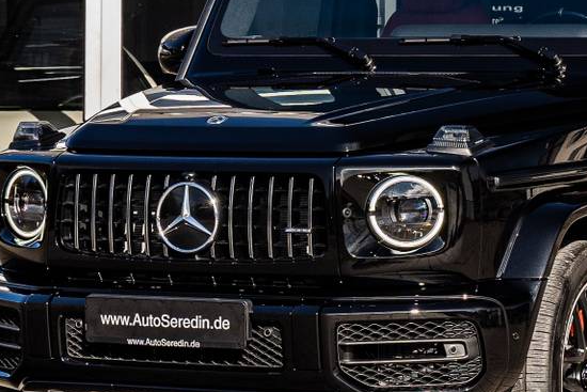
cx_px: 461
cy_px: -22
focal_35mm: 143
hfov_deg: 14.3
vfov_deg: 9.5
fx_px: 2332
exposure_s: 1/320
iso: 400
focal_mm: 41
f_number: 6.3
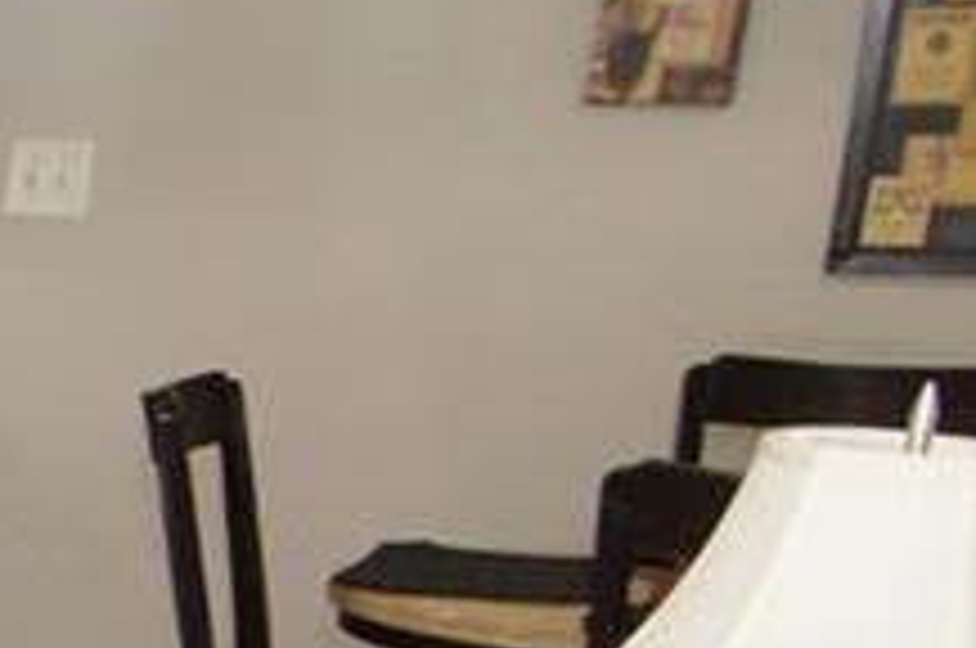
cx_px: -1916
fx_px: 3600
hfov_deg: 10.8
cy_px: 1177
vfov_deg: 9.7
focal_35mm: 133
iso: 500
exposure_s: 1/60
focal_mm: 12
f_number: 4
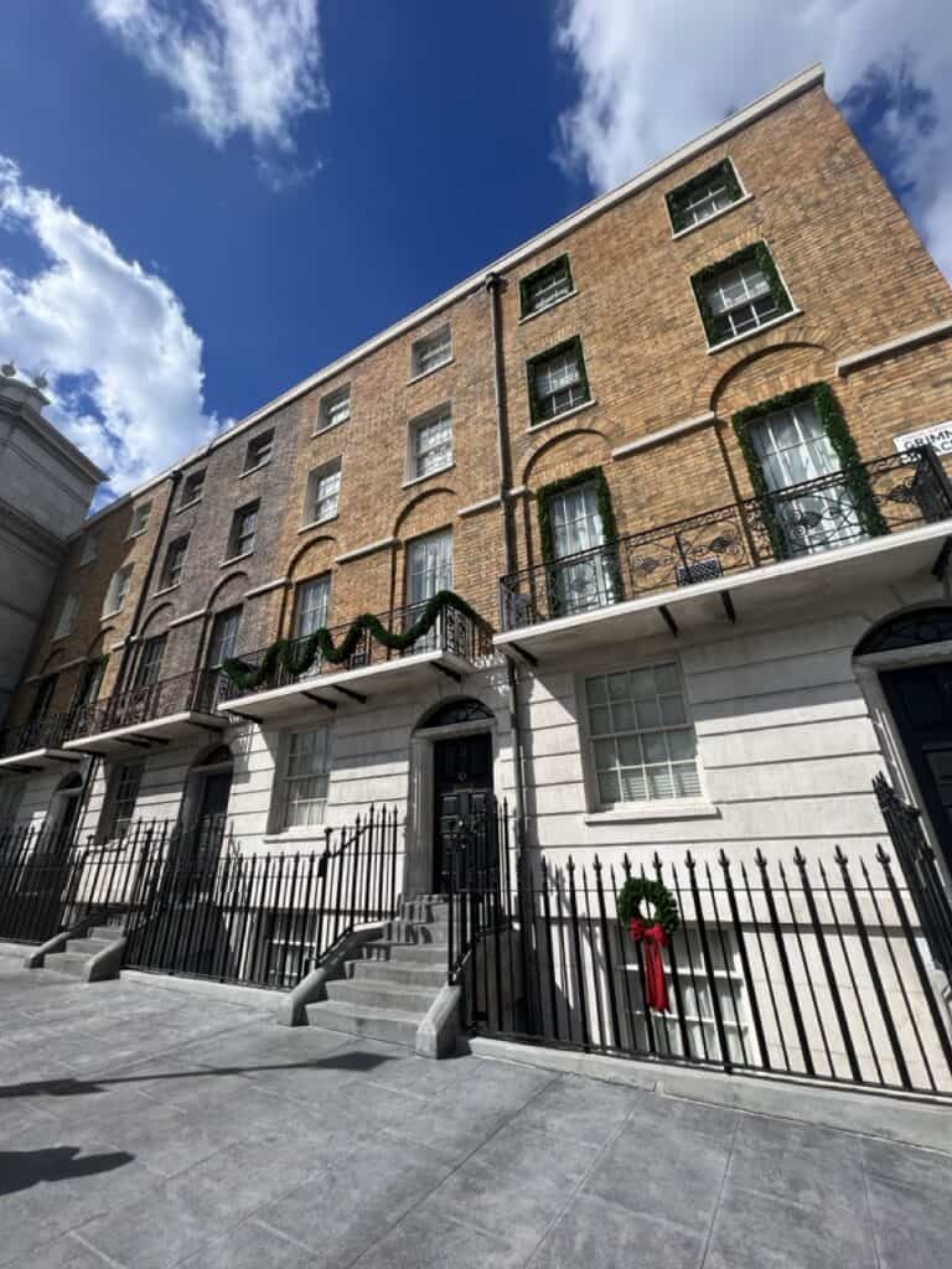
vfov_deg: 106.2
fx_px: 477
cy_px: 634
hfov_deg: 89.9
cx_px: 476
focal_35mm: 13
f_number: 1.8
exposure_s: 1/2370
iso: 32
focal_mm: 1.57
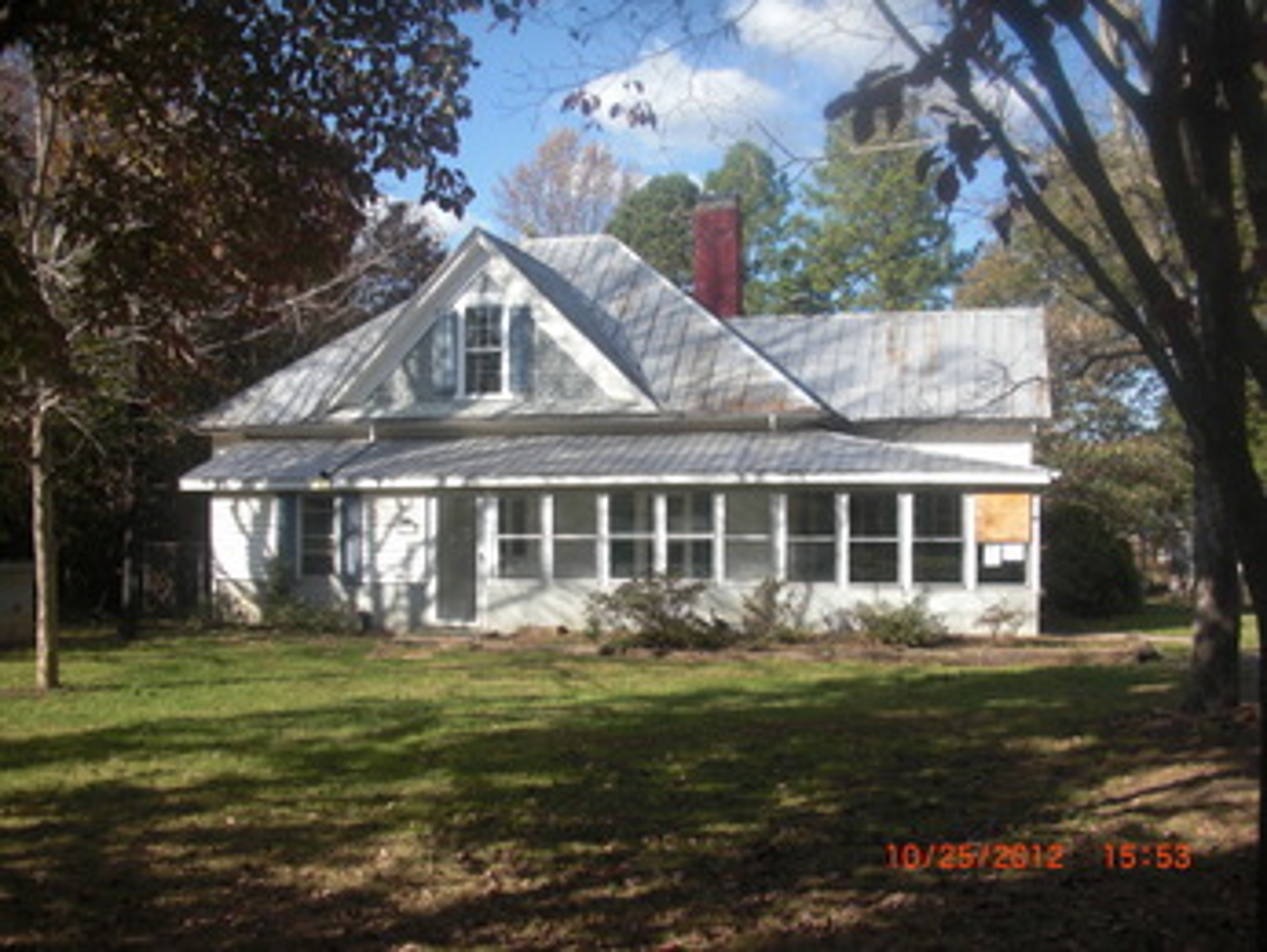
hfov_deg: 51.3
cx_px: 634
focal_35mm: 36
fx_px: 1319
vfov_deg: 39.7
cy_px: 476
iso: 50
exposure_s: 1/500
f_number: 2.8
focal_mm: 6.3
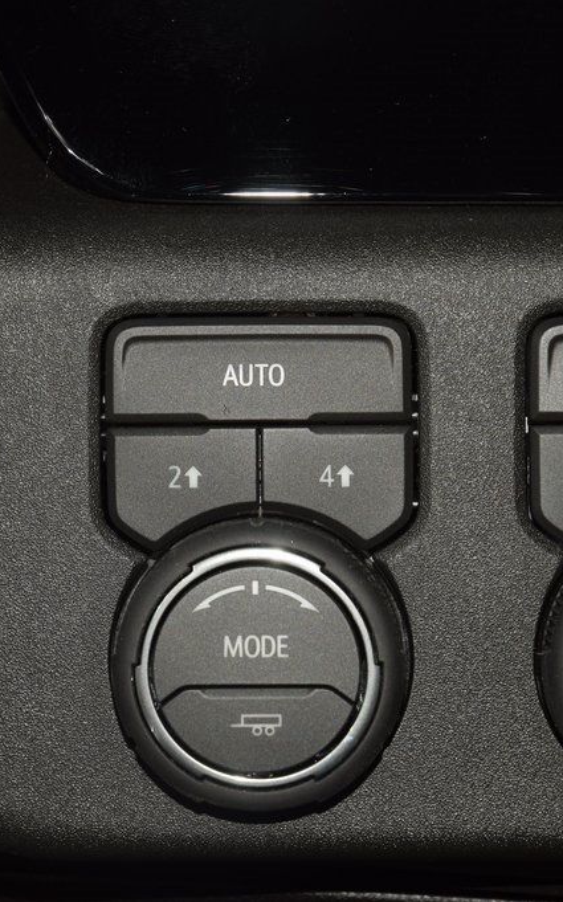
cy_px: 451
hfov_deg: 8.1
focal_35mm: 161
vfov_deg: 13.0
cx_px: 248
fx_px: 3957
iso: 100
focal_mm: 70
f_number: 8
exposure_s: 1/125
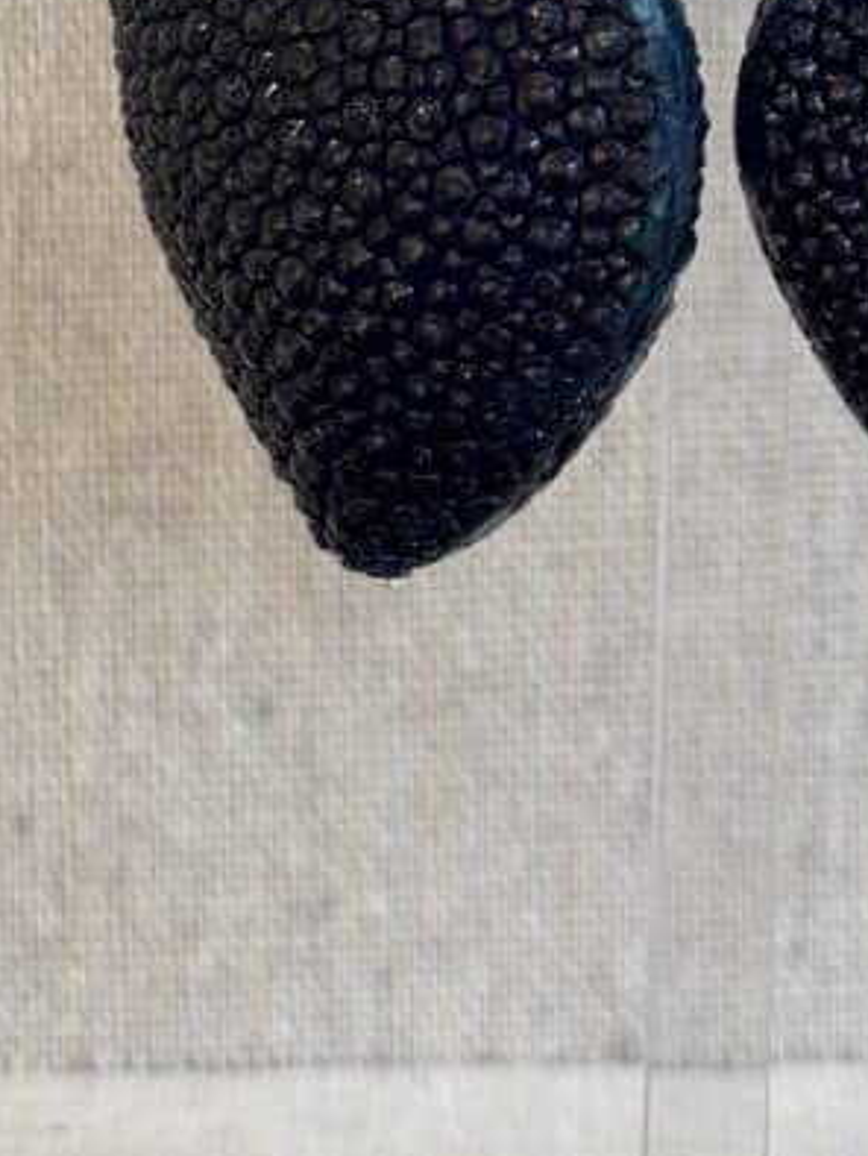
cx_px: 718
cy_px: -326
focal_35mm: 135
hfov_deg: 11.0
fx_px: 4509
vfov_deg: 14.1
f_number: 1.6
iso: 80
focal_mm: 5.96
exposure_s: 1/100
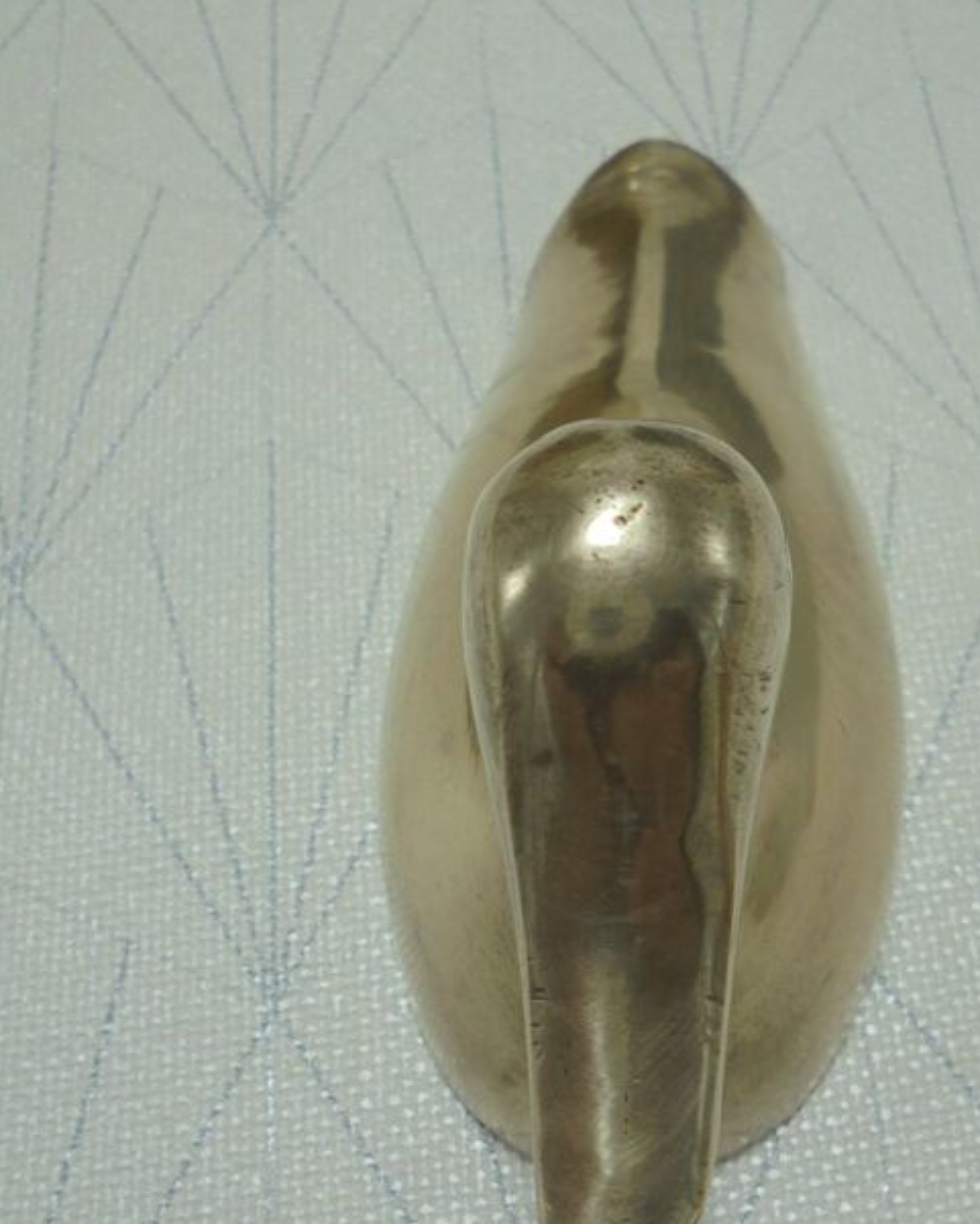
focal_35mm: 38
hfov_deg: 38.7
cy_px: 699
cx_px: 649
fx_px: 1377
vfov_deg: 47.8
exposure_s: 1/160
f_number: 3.5
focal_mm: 4.6
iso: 100
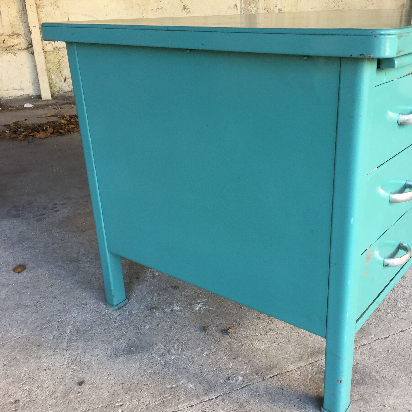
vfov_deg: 47.2
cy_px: 208
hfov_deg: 46.8
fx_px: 471
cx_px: 255
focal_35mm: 35
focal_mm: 4.15
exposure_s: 1/50
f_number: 2.2
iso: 32
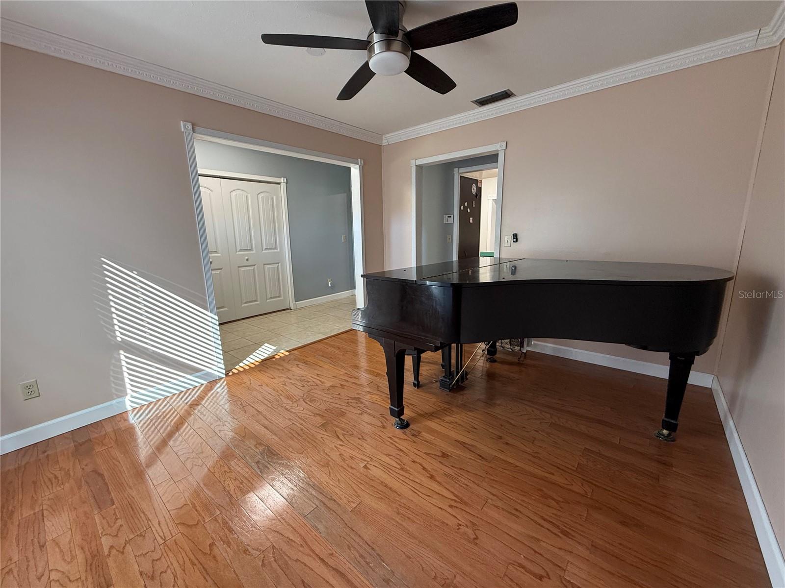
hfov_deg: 102.1
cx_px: 392
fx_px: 317
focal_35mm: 14
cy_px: 294
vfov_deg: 85.7
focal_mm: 2.22
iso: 200
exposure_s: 1/60
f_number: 2.2
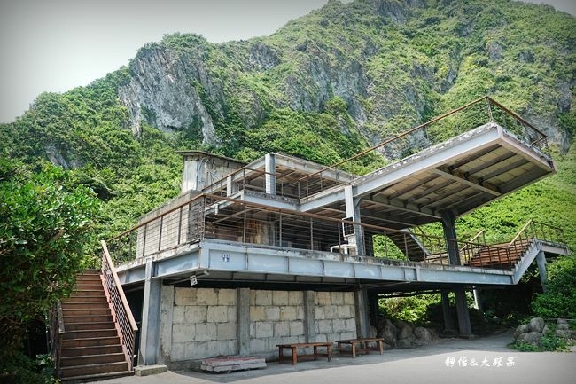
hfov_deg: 73.8
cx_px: 288
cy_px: 192
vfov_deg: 53.1
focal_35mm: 24
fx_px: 384
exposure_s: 1/200
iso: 125
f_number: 5.6
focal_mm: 9.13
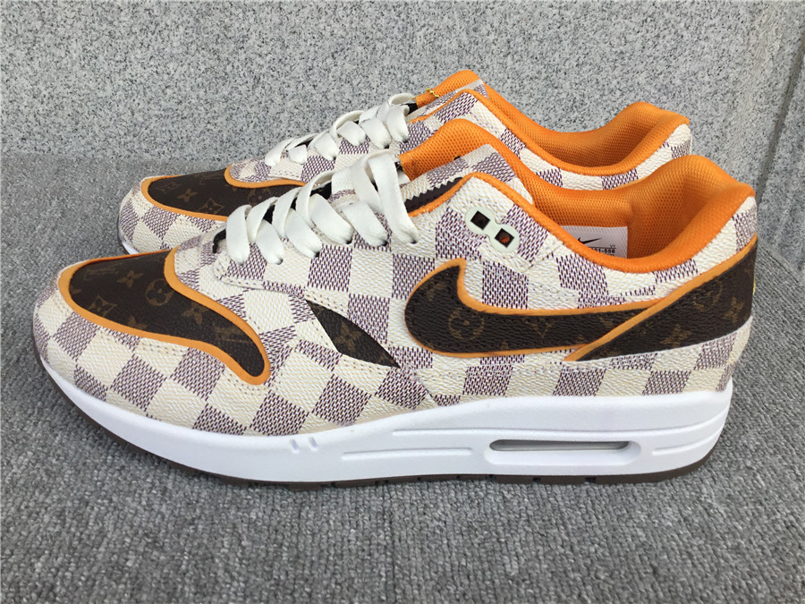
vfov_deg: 45.4
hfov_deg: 58.4
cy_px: 302
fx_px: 721
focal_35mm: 31
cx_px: 402
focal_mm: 3.3
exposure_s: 1/471
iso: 25
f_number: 2.4
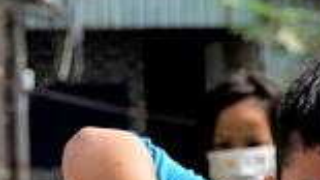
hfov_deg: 5.9
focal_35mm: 369
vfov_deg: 3.3
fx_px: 3129
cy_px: 410
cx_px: 111
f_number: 5.6
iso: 250
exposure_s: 1/640
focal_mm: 52
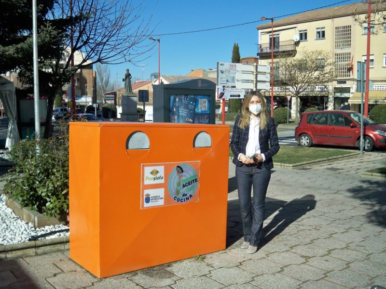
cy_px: 144
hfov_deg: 50.1
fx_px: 413
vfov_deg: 38.7
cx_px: 193
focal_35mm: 37
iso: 100
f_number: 8.6
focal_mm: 7.9
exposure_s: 1/320
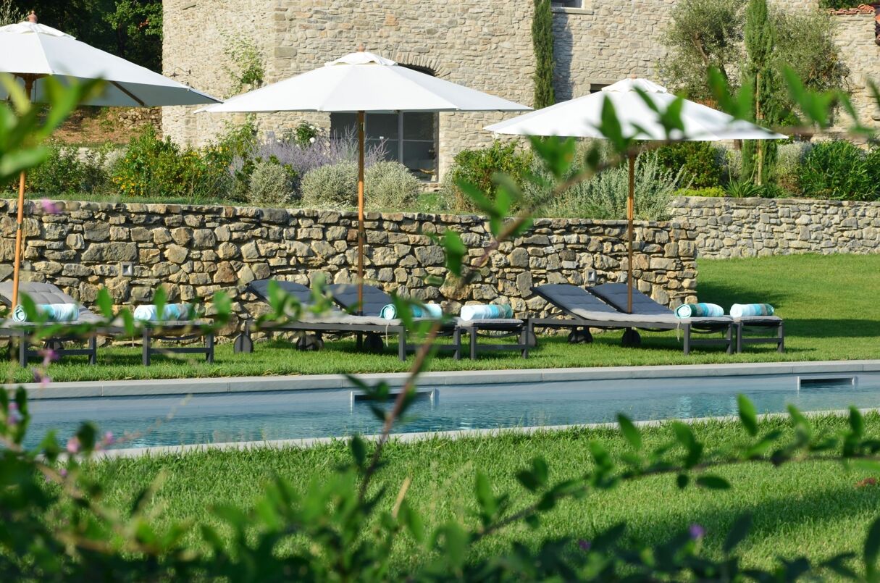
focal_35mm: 105
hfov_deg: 19.5
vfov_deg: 13.0
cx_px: 440
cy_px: 292
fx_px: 2562
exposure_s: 1/125
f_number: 11
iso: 140
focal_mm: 70
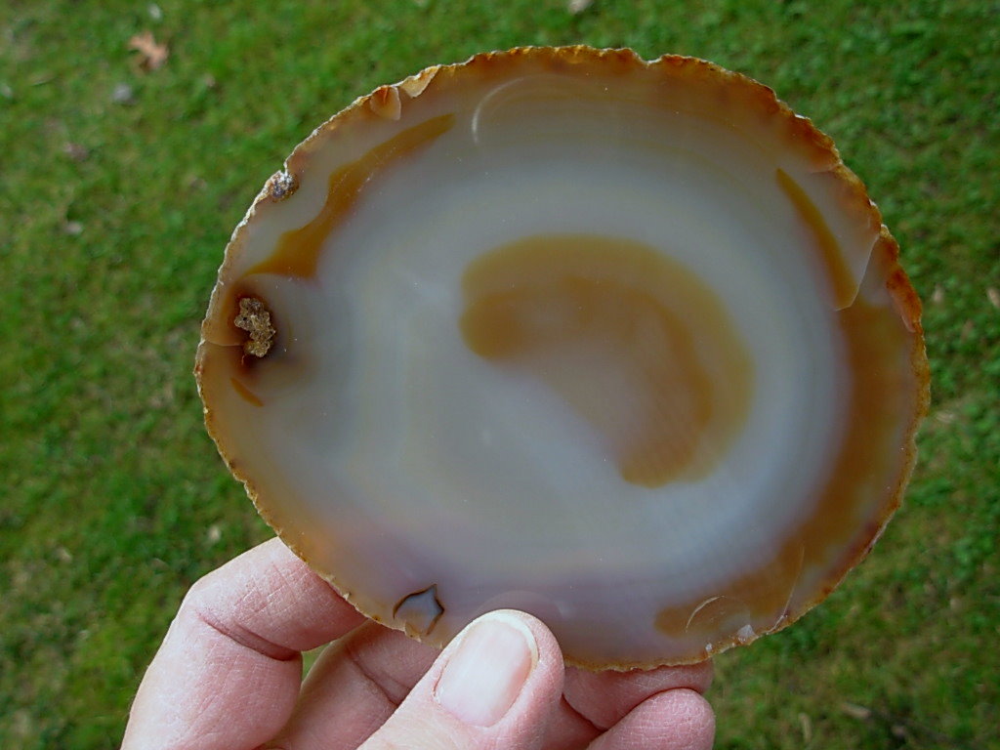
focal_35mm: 38
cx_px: 500
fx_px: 1098
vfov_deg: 37.7
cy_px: 375
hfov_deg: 49.0
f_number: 2.9
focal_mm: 6.3
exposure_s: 1/197
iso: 50
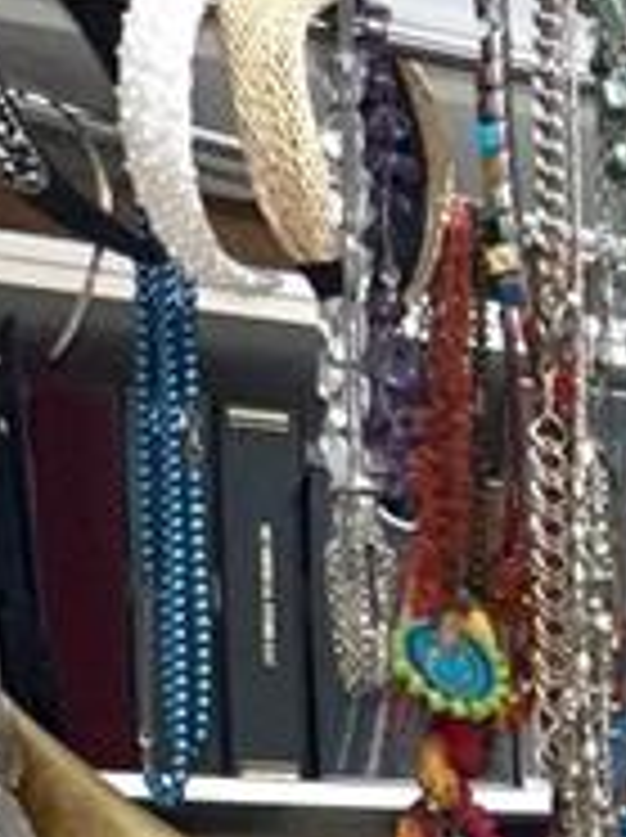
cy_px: 1130
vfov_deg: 20.9
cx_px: 1486
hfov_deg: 13.2
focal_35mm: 84
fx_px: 2030
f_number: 1.8
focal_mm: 1.57
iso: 80
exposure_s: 1/60
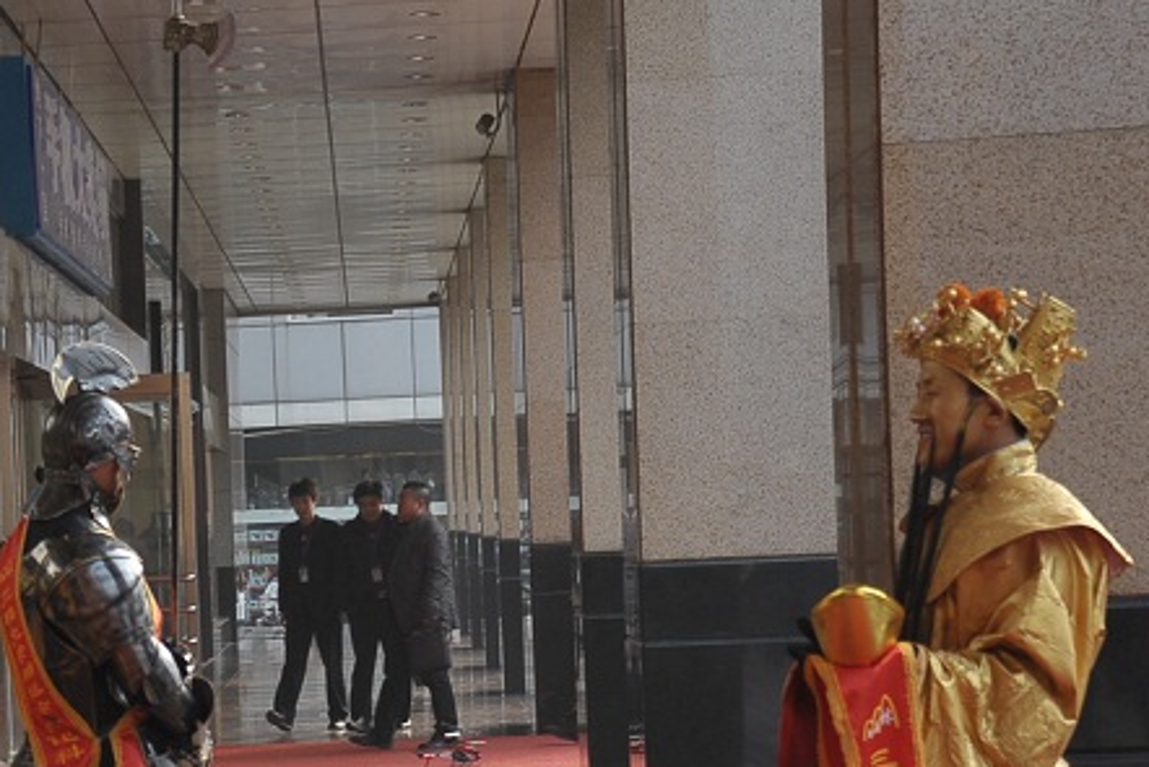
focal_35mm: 130
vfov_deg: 10.5
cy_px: 715
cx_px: 225
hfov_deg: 15.7
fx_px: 4150
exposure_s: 1/125
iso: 200
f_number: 5.6
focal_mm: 68
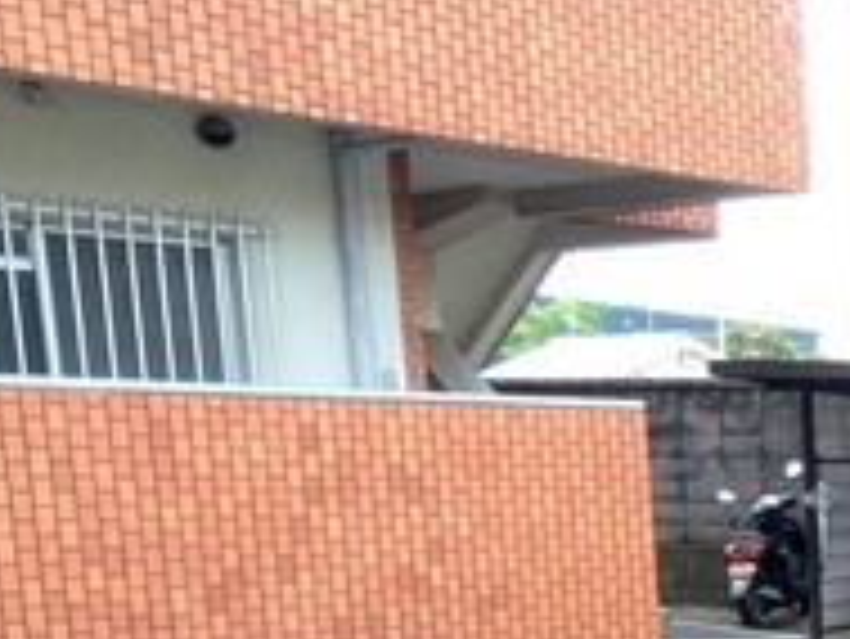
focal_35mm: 71
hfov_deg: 20.1
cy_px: 734
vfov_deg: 19.7
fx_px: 1745
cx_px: 1513
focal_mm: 1.83
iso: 50
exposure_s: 1/120
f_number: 2.2
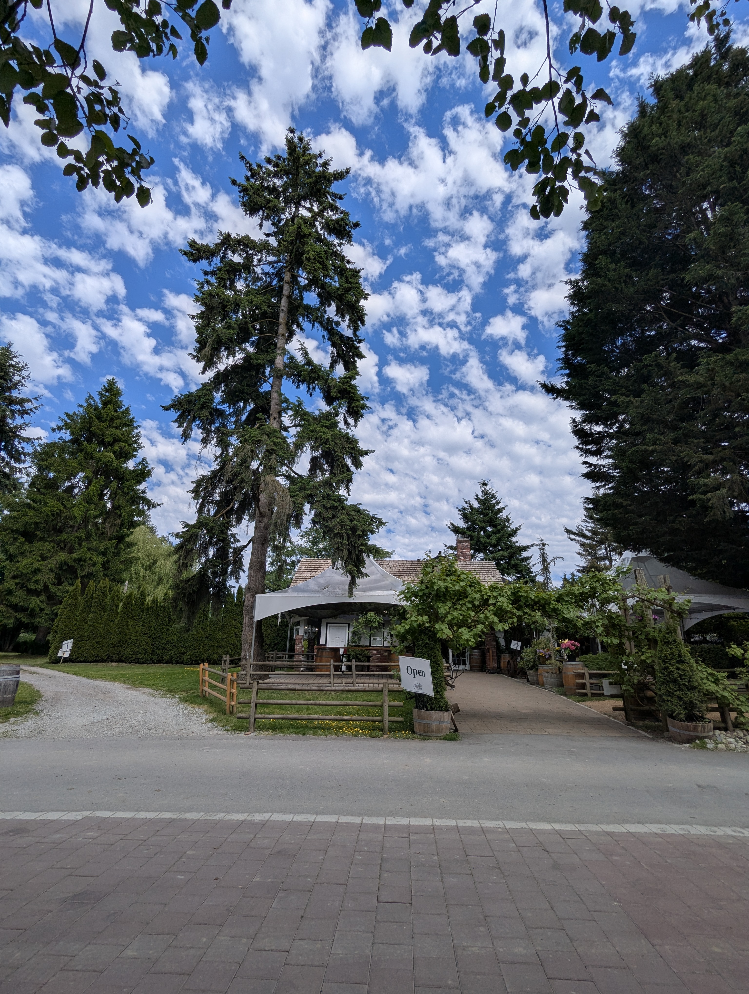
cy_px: 497
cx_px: 374
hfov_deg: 78.2
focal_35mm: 16
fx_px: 460
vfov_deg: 94.4
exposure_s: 1/1821
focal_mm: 2.35
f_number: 2.2
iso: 45
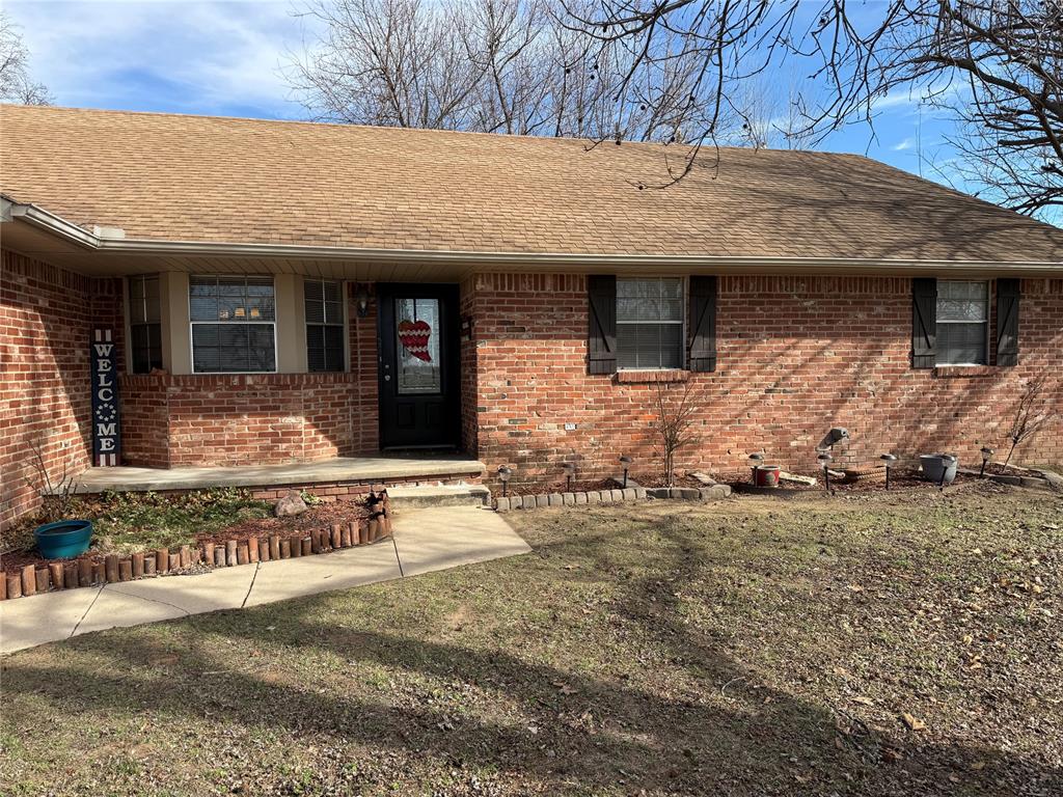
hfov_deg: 71.6
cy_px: 398
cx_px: 532
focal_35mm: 24
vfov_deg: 56.8
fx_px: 737
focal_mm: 6.76
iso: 80
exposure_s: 1/2053
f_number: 1.78
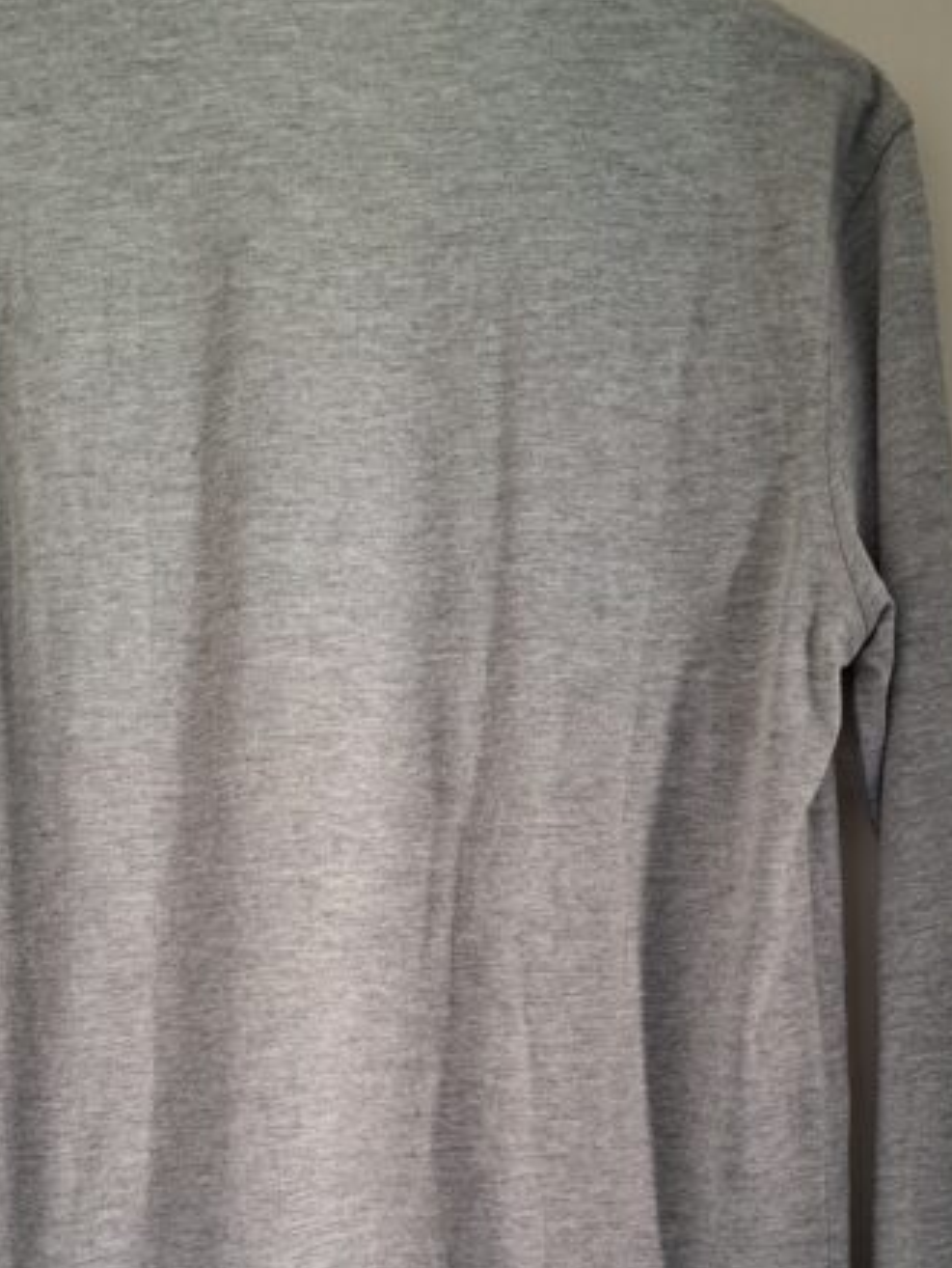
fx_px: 1539
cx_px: 420
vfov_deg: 43.3
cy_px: 961
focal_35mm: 42
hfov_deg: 34.3
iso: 320
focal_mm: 5.54
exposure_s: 1/33
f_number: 1.8
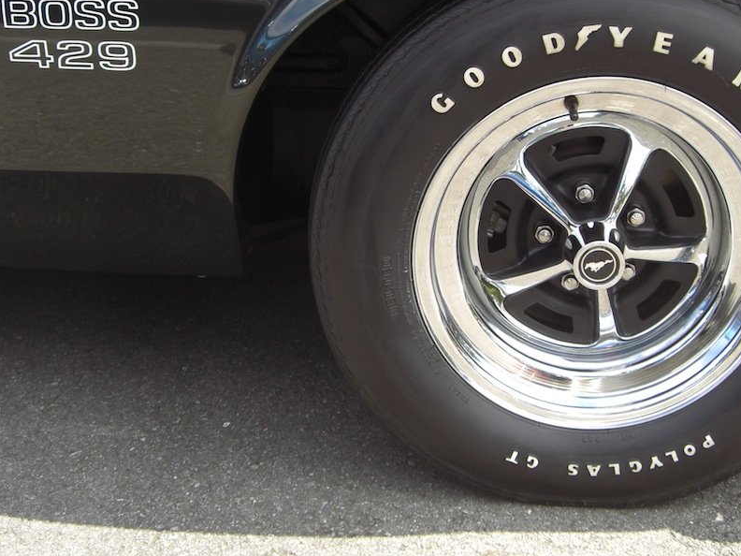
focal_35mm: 48
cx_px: 391
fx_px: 1028
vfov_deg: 30.2
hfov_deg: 39.6
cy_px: 212
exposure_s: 1/200
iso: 64
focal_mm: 6.2
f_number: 2.7
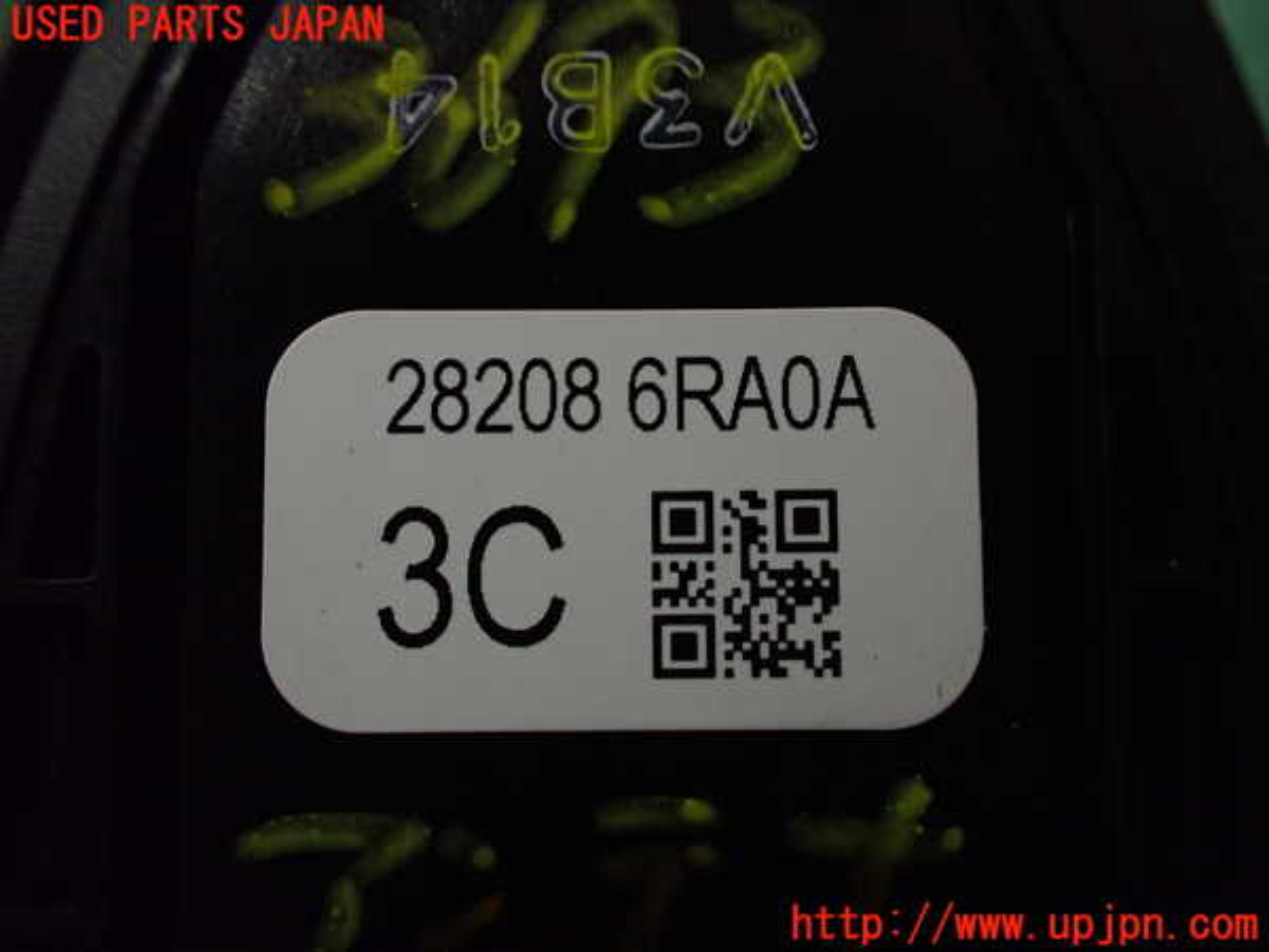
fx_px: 1100
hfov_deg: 60.0
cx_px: 634
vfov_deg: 46.8
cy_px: 476
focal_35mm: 30
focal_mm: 5.4
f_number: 2.3
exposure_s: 1/100
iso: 800
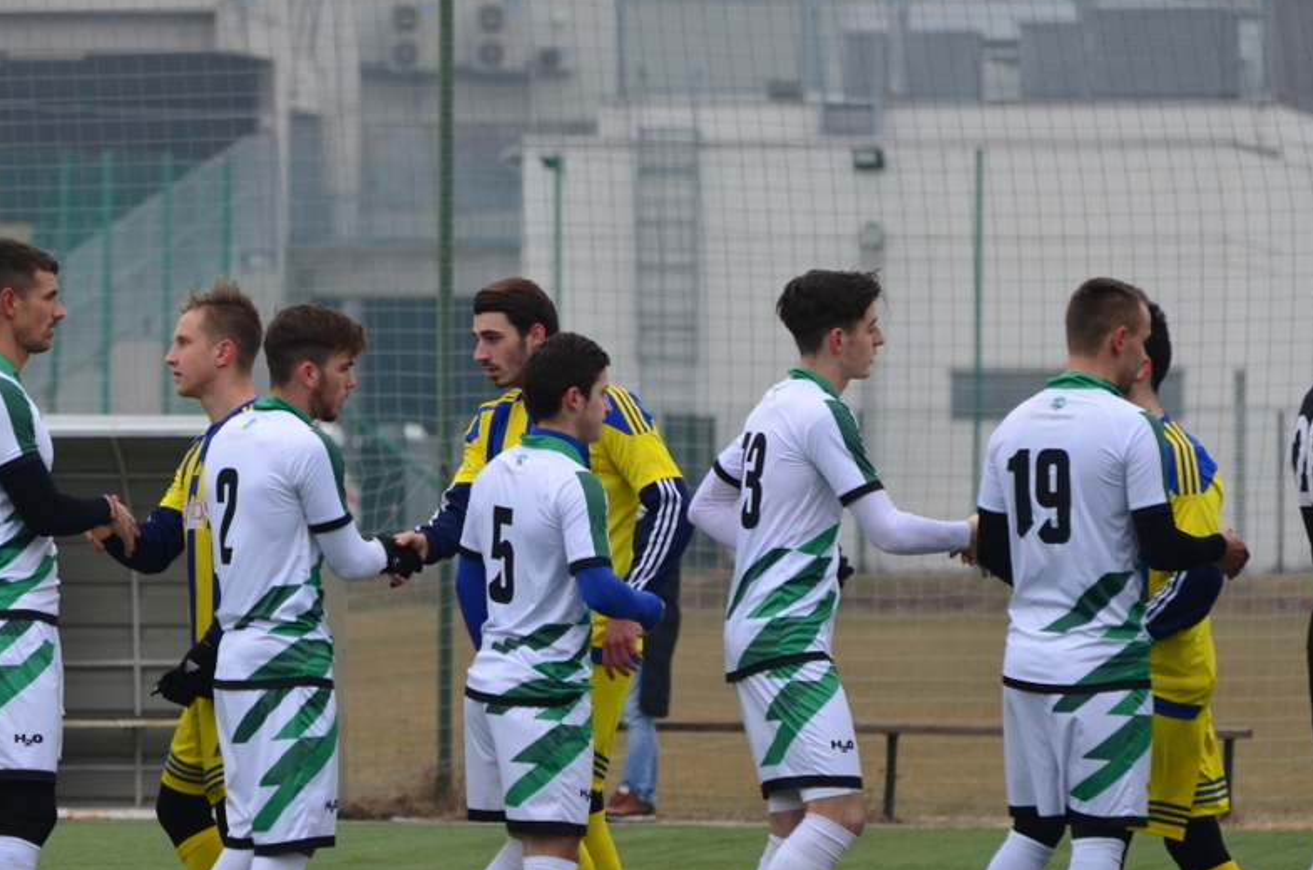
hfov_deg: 5.0
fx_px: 15032
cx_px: 348
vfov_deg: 3.3
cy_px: 511
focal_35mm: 413
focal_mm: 180
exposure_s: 1/1600
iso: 800
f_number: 5
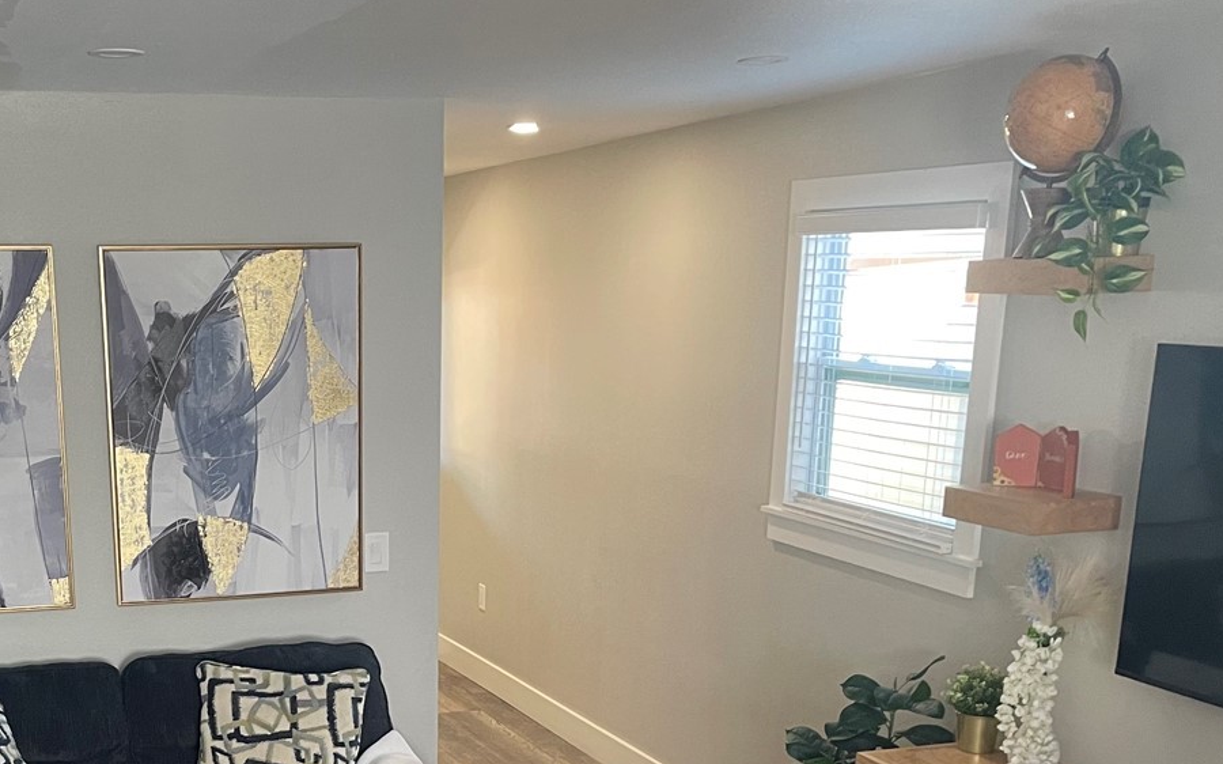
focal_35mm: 49
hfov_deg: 40.1
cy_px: 786
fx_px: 1633
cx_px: 325
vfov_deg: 24.9
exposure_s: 1/60
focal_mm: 4.2
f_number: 1.6
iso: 200
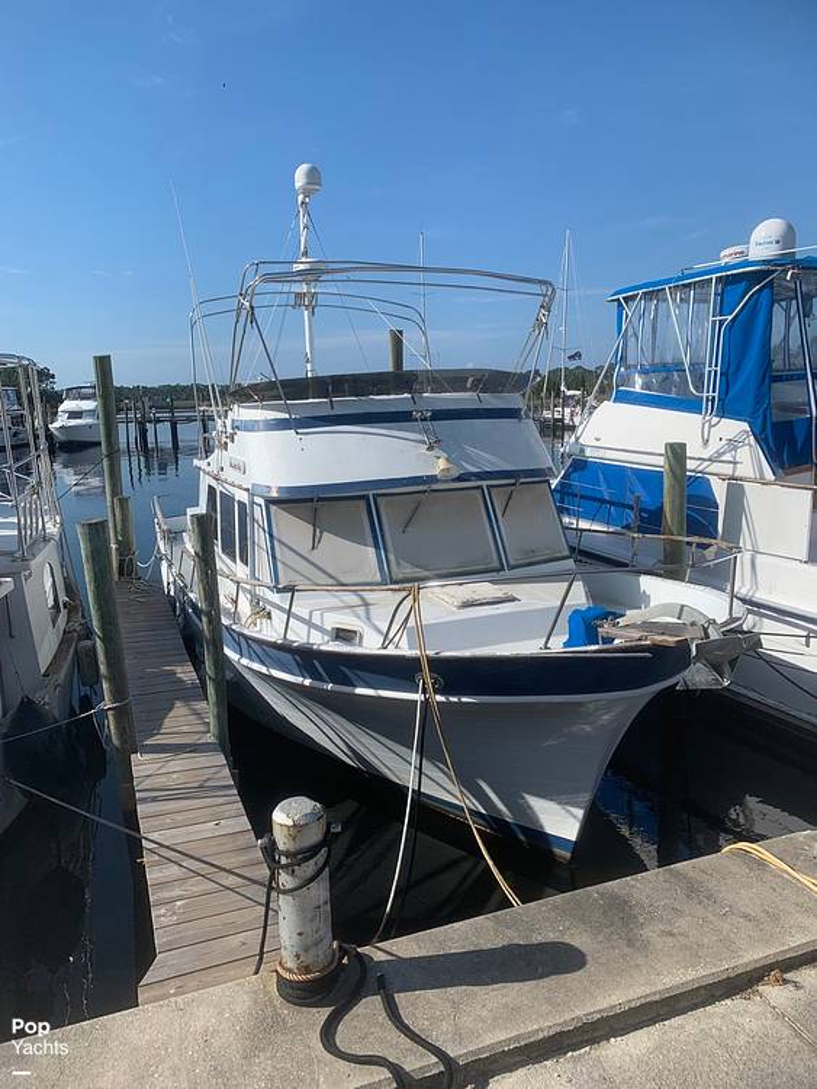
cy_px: 544
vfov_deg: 67.3
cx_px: 408
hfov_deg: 53.1
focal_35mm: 26
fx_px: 818
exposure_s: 1/2755
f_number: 1.8
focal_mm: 4.25
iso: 25
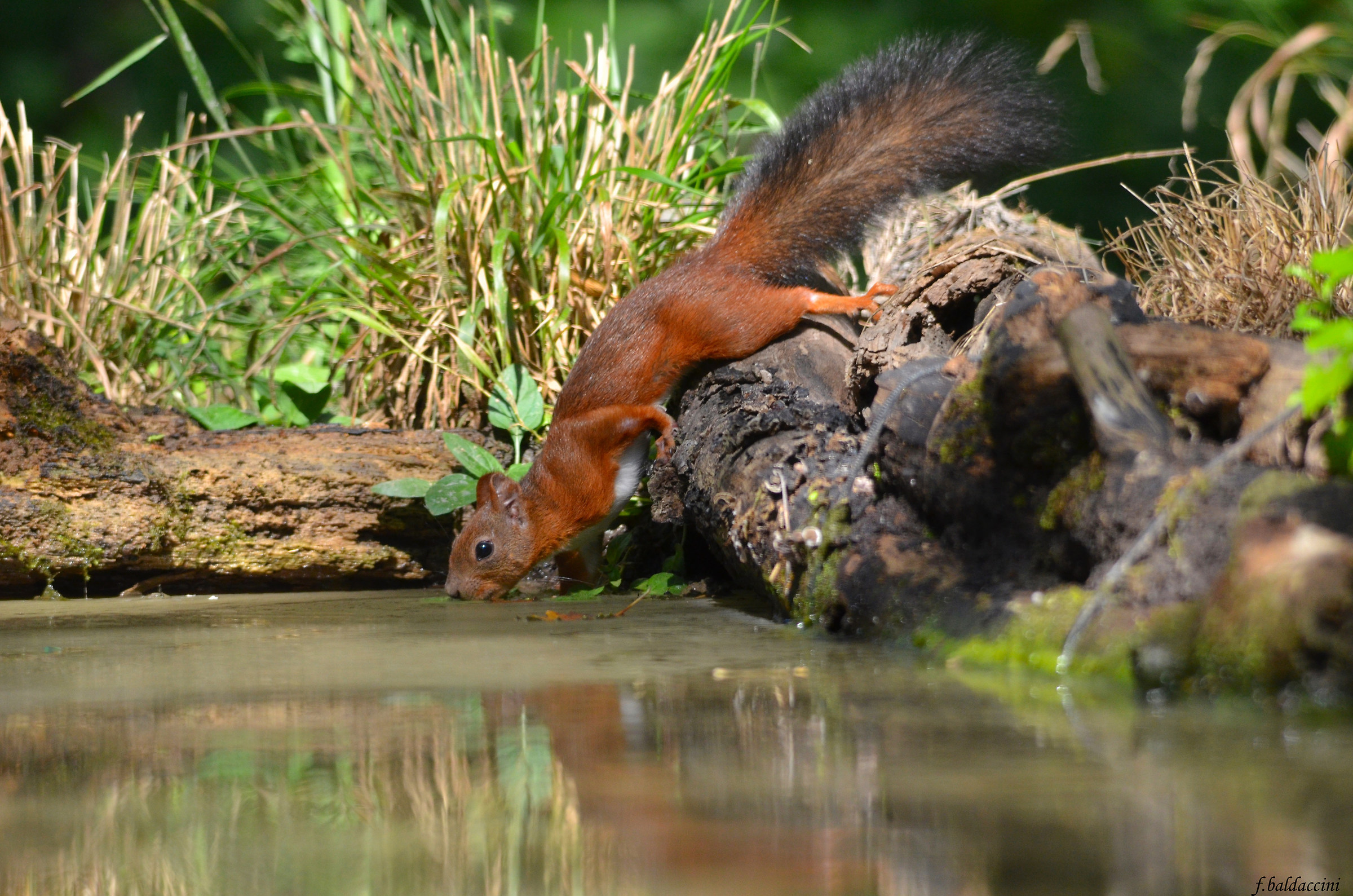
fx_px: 16313
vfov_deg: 3.1
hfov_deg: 4.7
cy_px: 448
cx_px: 676
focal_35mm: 435
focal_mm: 290
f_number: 6
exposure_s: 1/1000
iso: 720
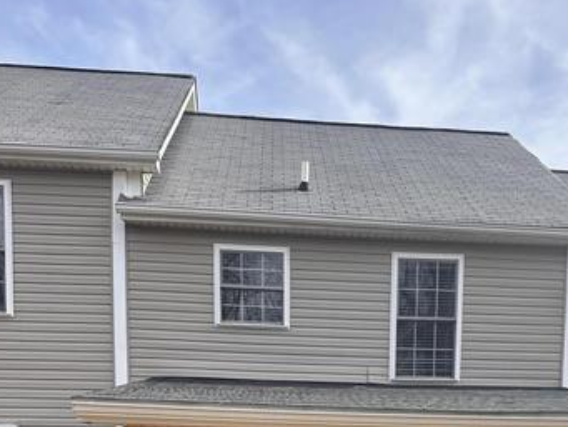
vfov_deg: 27.9
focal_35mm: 45
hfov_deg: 41.8
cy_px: 520
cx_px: 353
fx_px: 739
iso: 80
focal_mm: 6.86
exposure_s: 1/1393
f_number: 1.78
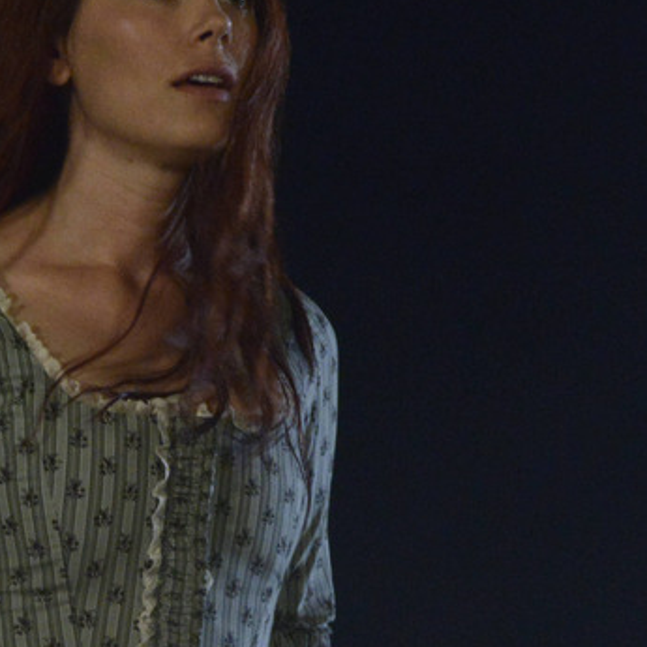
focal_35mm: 245
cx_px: 169
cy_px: 681
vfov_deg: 7.1
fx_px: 5181
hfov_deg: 7.1
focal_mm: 85
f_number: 4
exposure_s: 1/60
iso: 6400
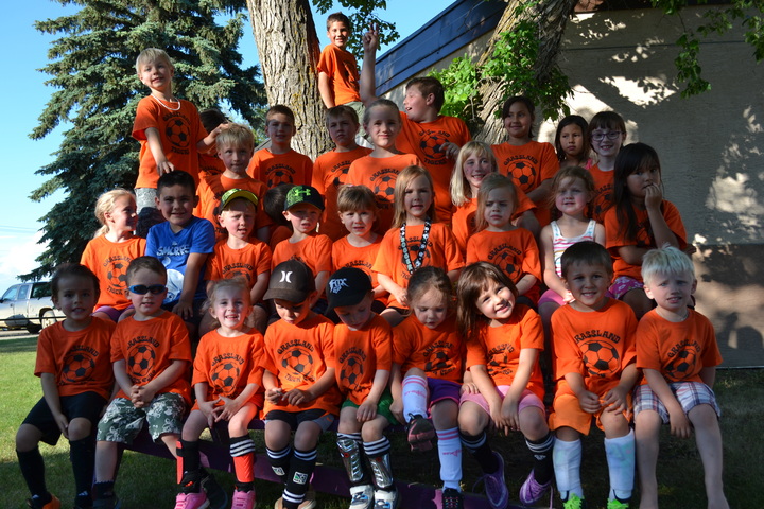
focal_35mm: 33
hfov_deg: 57.2
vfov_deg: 40.0
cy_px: 254
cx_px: 382
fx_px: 700
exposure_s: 1/160
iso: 100
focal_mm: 22
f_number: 6.3
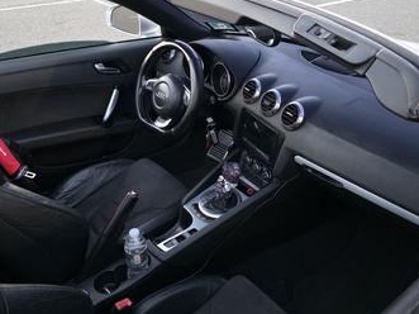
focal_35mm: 35
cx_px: 219
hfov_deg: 52.6
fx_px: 423
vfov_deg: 40.5
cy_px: 123
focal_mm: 6.3
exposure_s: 1/120
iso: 2000
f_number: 1.7
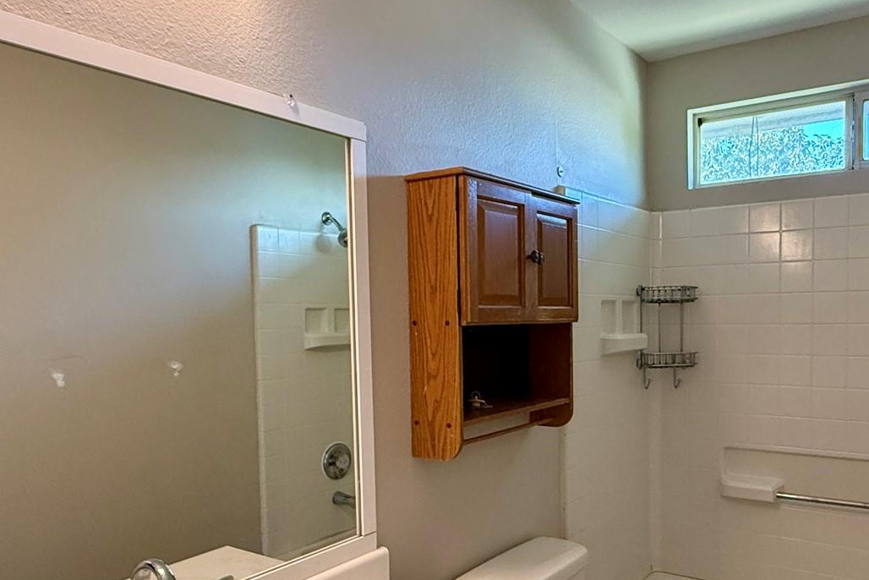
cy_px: 347
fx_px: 700
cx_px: 534
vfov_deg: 44.8
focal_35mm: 29
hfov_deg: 62.9
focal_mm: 2.22
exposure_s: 1/120
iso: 320
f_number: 2.2
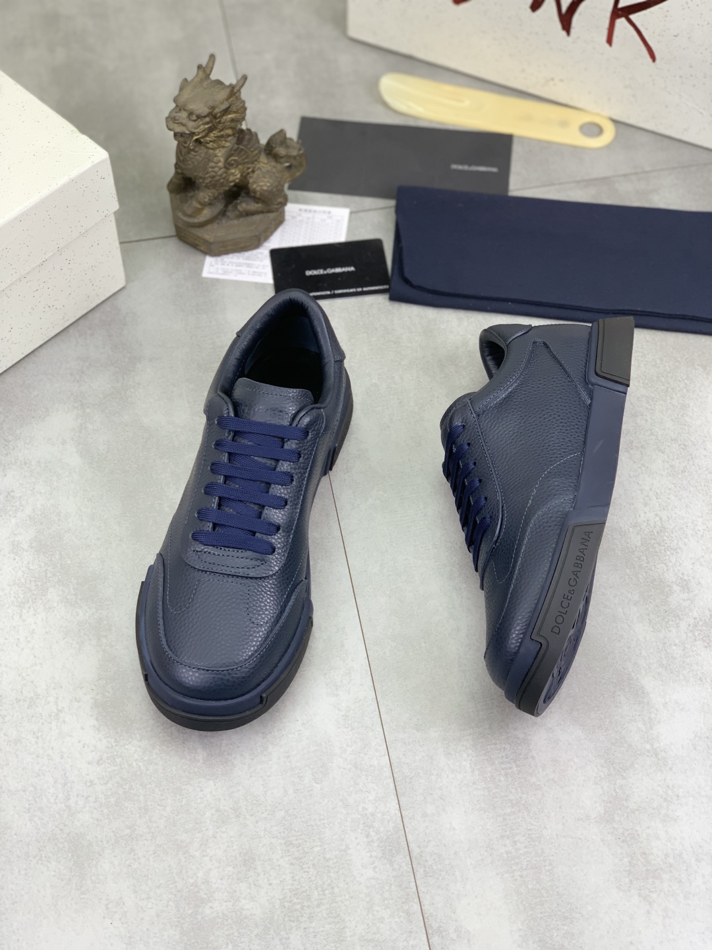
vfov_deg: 36.8
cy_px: 475
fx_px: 1426
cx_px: 356
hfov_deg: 28.0
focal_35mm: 52
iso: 25
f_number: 2.4
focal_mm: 6
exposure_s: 1/100
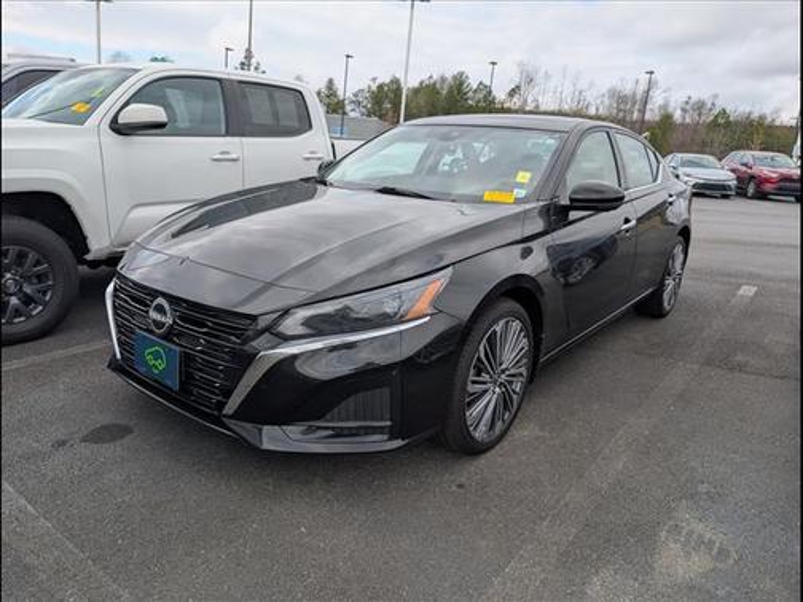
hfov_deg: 71.6
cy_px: 301
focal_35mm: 24
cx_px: 402
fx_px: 557
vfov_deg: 56.8
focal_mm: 6.9
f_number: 1.68
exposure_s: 1/556
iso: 22
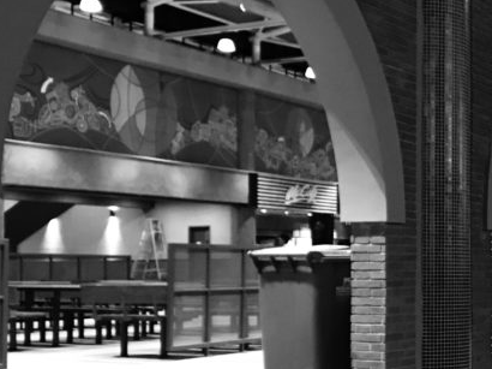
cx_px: 434
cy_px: 190
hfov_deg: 26.9
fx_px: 994
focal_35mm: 70
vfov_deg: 21.0
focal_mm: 3.99
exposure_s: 1/9
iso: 100
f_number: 1.8
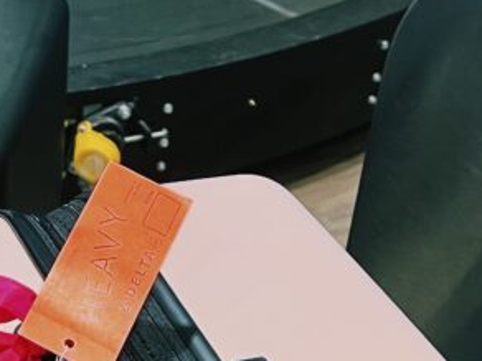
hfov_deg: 18.2
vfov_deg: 13.7
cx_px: 94
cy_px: 328
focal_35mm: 107
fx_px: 1490
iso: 125
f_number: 1.5
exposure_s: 1/60
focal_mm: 5.7
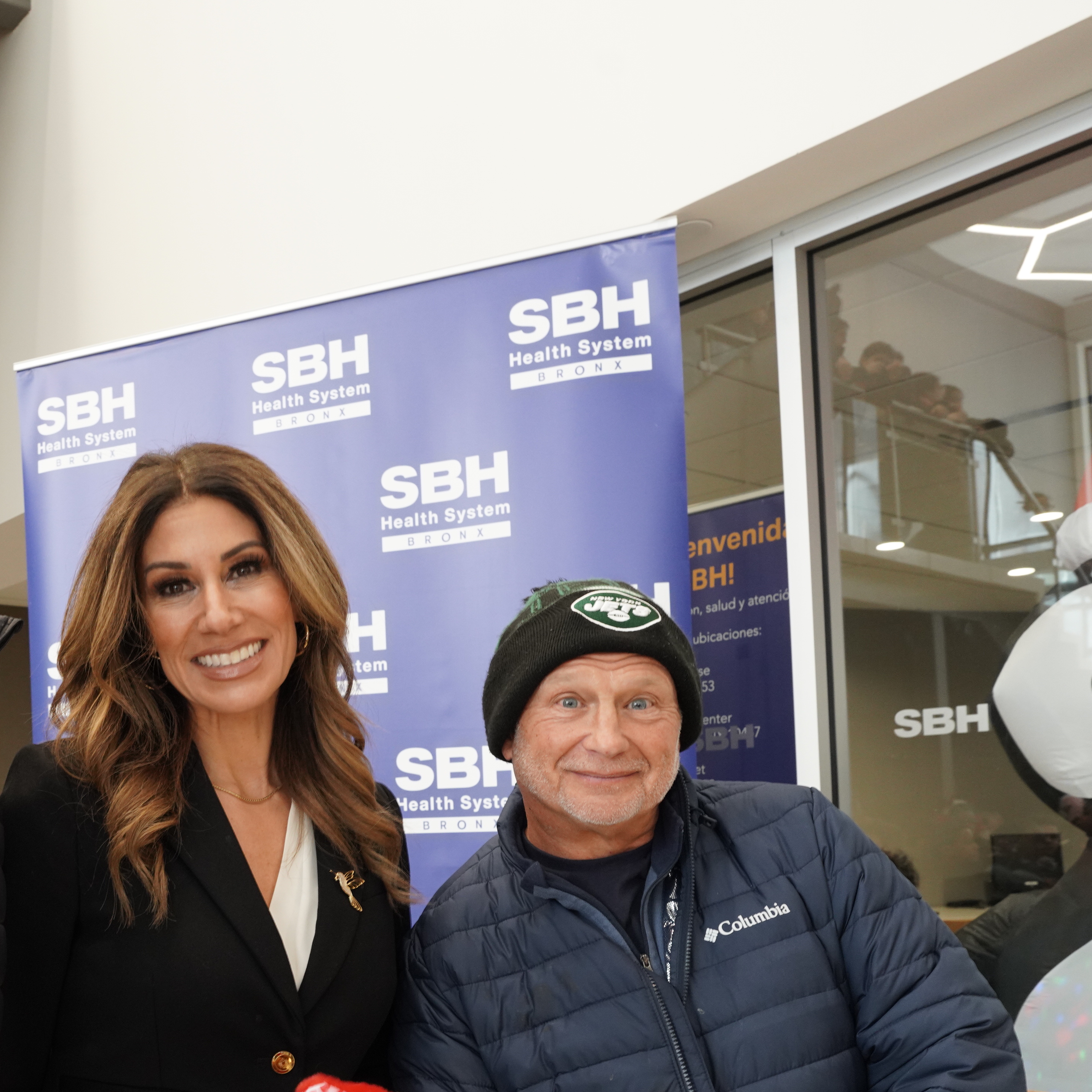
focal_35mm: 37
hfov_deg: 41.9
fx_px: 1321
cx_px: 146
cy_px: 783
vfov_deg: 43.8
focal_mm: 20
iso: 1000
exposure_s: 1/25
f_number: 6.3
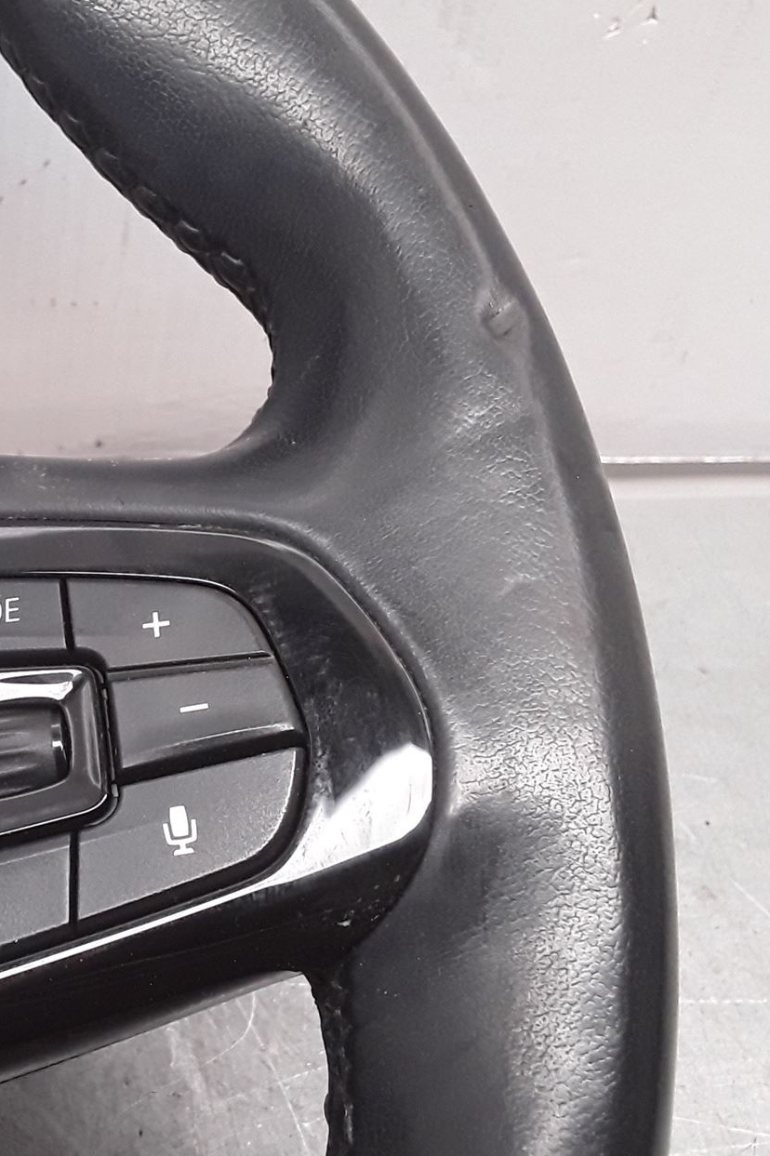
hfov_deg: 26.4
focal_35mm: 48
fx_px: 1541
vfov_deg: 41.1
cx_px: -16
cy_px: 628
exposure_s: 1/100
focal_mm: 2.91
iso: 100
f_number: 1.9
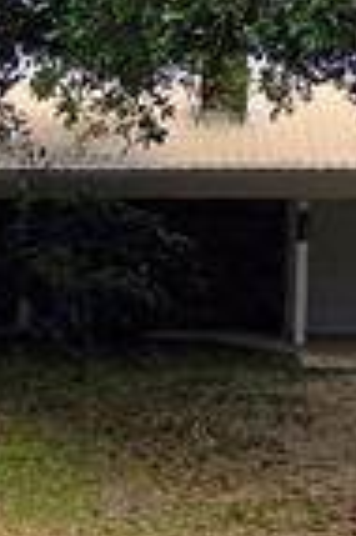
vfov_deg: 21.0
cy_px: 322
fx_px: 1442
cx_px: -172
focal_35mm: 97
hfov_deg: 13.3
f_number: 1.9
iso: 40
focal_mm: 2.2
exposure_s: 1/1829
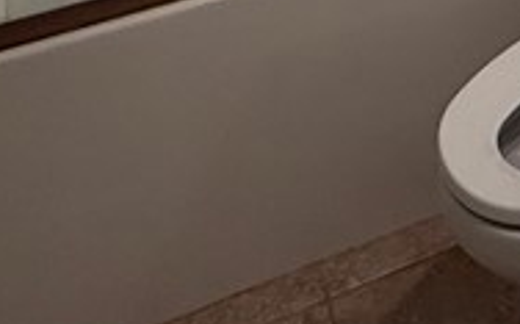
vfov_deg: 10.8
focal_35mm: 81
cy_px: -654
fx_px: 1147
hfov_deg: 23.1
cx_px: 650
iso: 200
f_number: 2.2
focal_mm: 2.22
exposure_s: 1/120
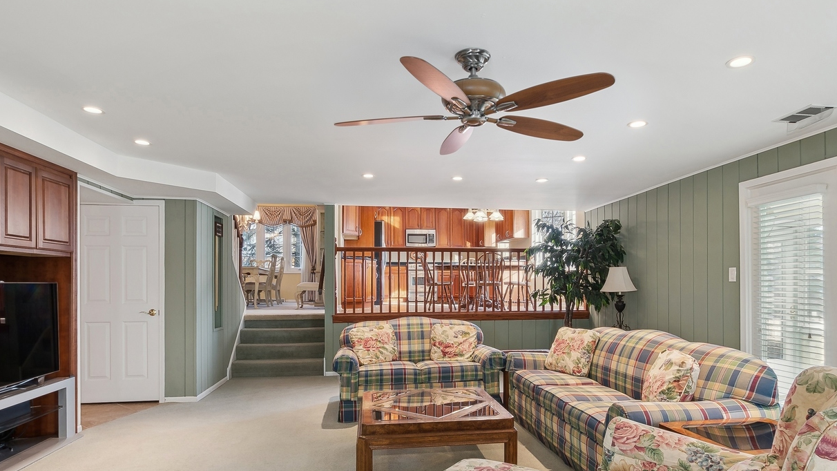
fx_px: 466
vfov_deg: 53.2
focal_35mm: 21
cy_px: 285
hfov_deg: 83.8
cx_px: 435
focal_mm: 10
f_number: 7.1
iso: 250
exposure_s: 1/5
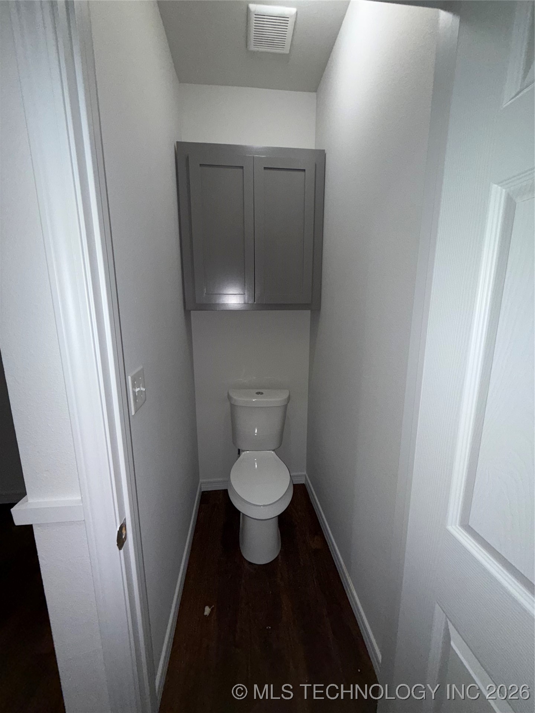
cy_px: 356
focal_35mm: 14
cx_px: 268
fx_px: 288
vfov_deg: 102.1
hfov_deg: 85.7
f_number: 2.2
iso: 160
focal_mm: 2.22
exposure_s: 1/60
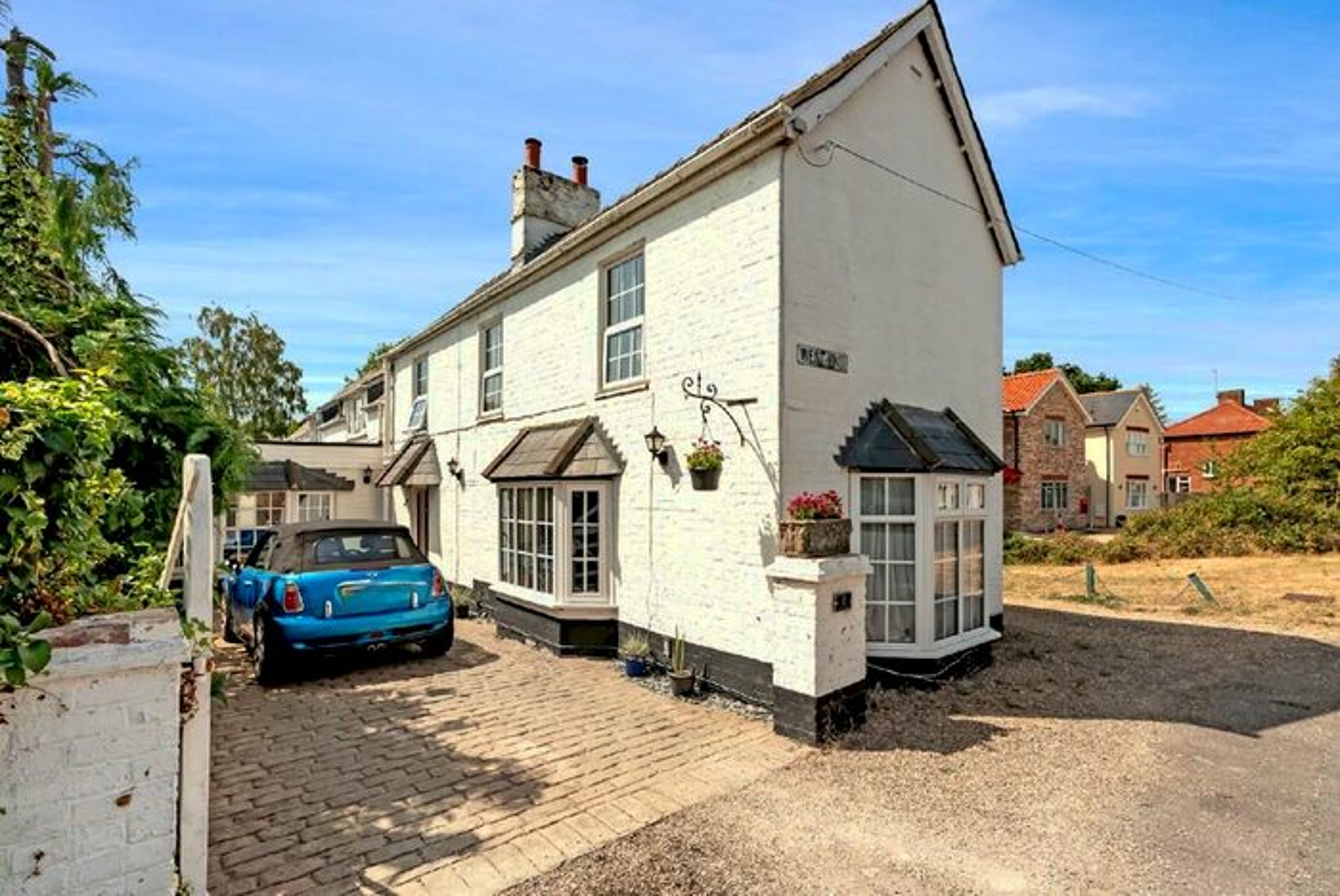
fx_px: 596
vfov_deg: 73.9
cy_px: 448
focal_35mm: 16
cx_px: 670
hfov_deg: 96.7
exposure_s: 1/400
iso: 100
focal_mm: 16
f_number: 8
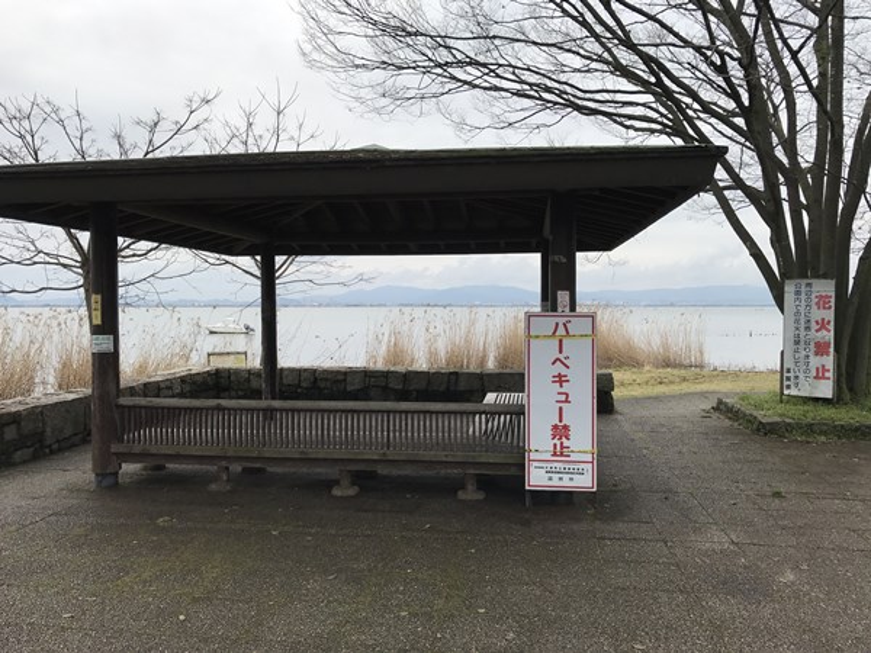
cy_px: 326
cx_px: 436
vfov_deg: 49.7
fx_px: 705
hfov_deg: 63.4
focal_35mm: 28
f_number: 1.8
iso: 20
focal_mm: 3.99
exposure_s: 1/1742
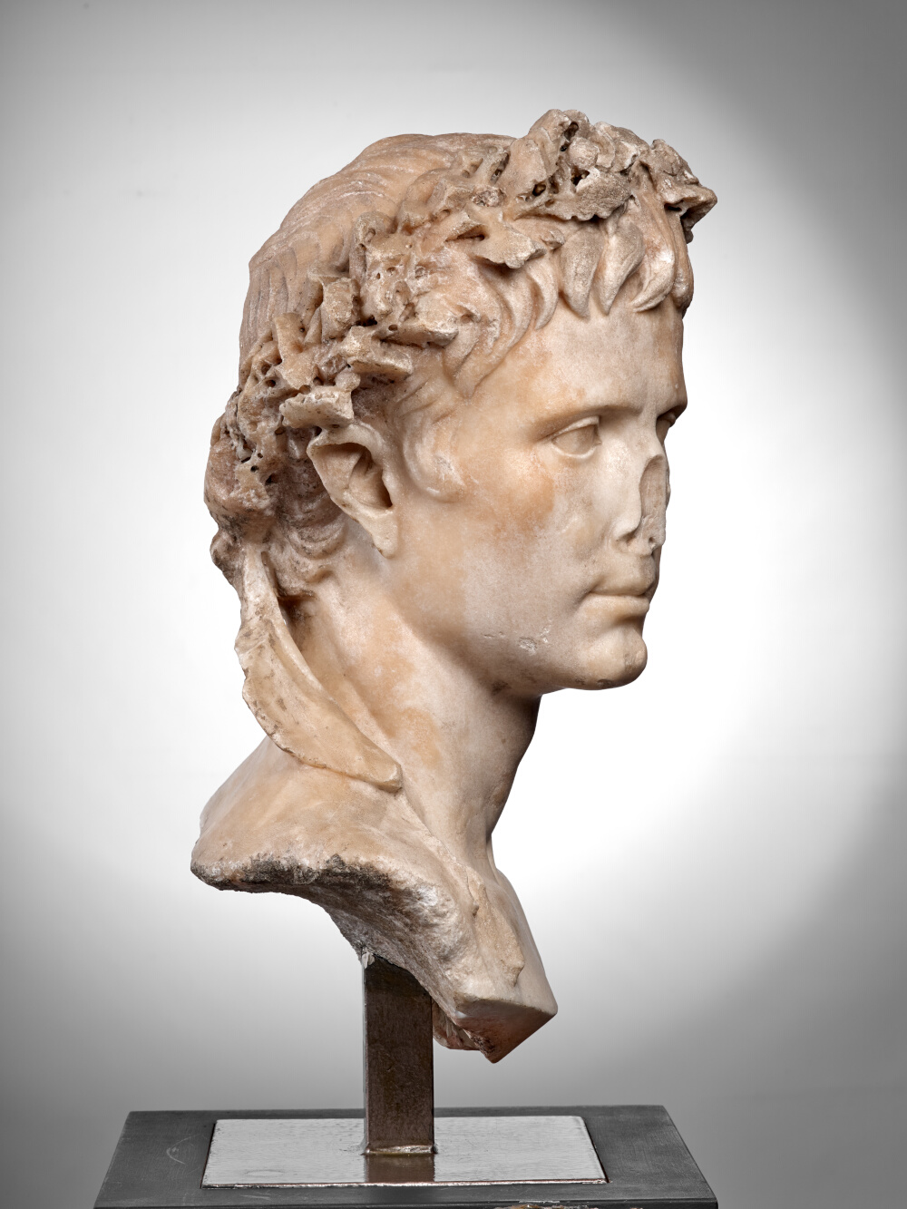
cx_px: 454
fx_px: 2201
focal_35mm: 63
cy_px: 604
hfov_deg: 23.3
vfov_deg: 30.7
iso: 200
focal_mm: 80
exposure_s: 1/125
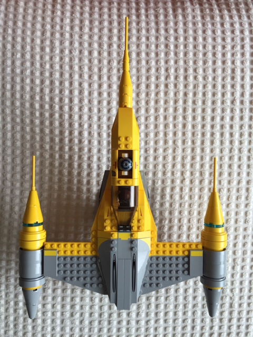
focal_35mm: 29
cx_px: 126
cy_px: 168
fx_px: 283
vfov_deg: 61.7
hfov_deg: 48.2
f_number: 2.2
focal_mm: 4.15
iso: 50
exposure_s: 1/120
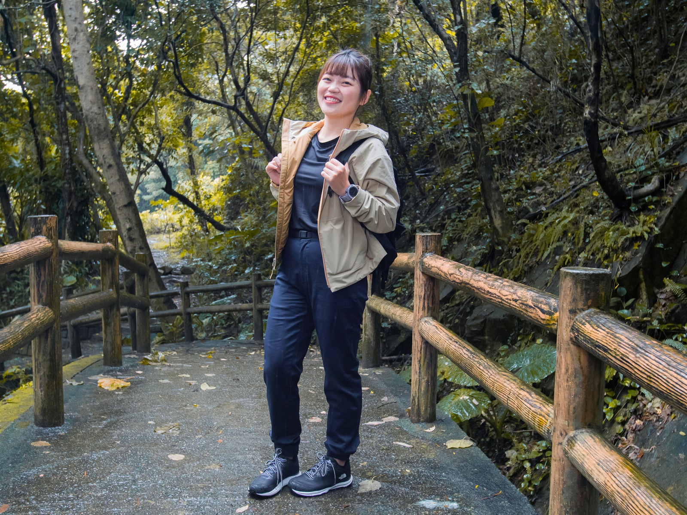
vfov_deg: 41.8
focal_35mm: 34
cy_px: 258
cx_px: 344
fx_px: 675
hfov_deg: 54.0
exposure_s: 1/160
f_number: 4
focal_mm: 17
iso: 1600
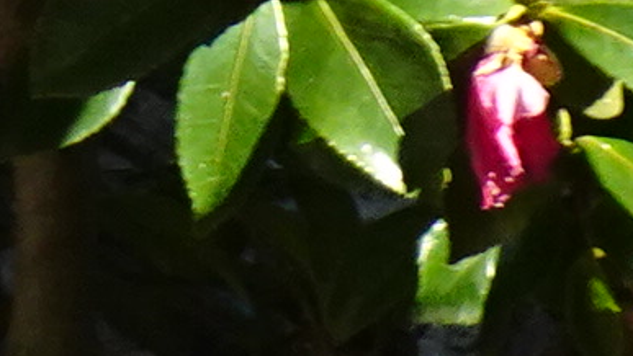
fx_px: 48994
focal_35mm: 2918
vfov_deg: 0.4
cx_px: -278
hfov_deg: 0.7
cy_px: -831
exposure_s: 1/250
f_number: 6.3
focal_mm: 65.14
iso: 200
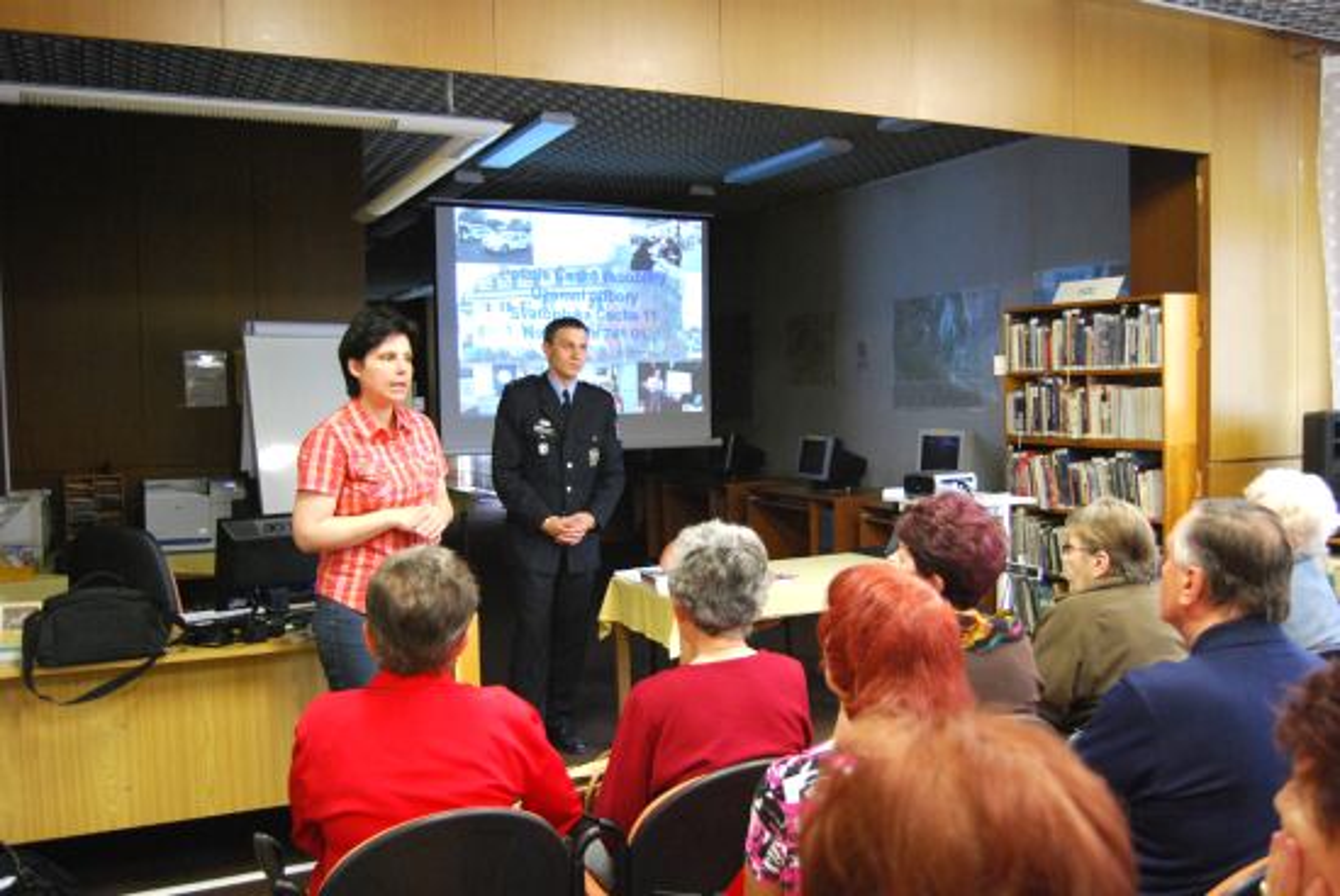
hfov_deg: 61.9
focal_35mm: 30
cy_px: 448
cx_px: 670
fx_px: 1118
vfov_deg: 43.7
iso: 1250
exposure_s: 1/30
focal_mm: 20
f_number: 3.8
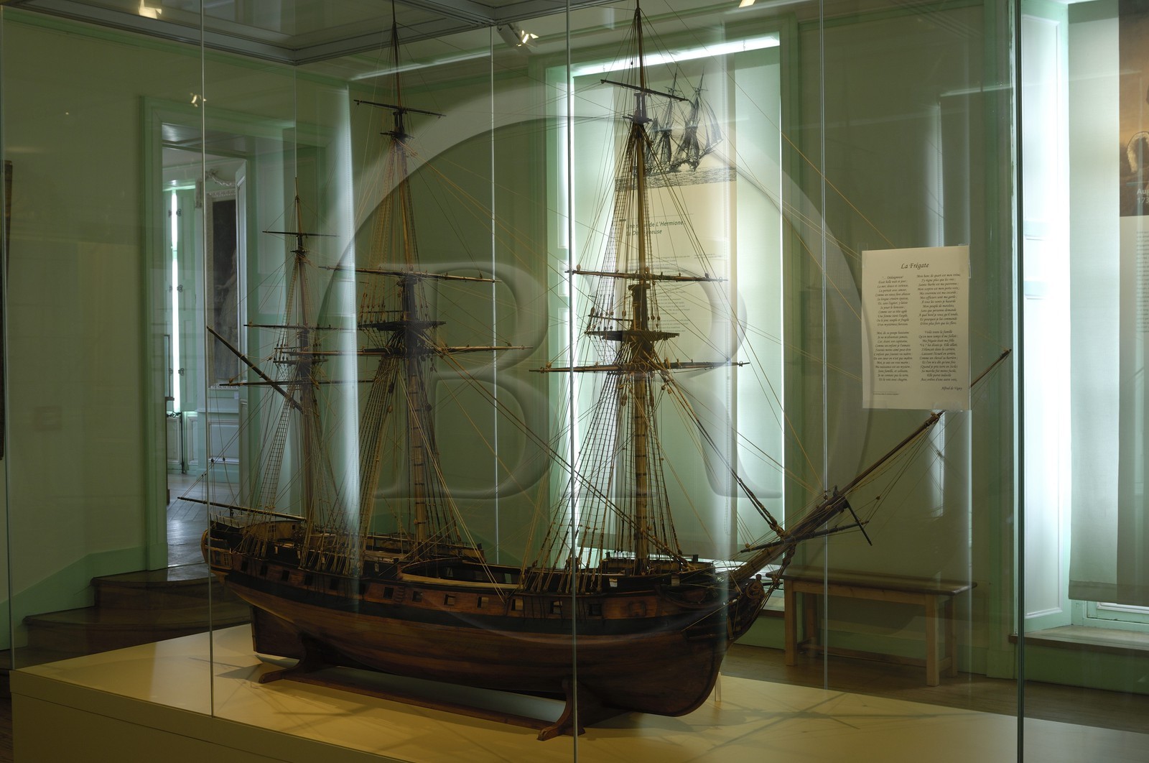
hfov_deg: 46.5
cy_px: 382
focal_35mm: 42
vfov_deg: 31.8
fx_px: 1339
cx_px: 574
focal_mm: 28
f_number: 8
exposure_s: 1/2
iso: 100
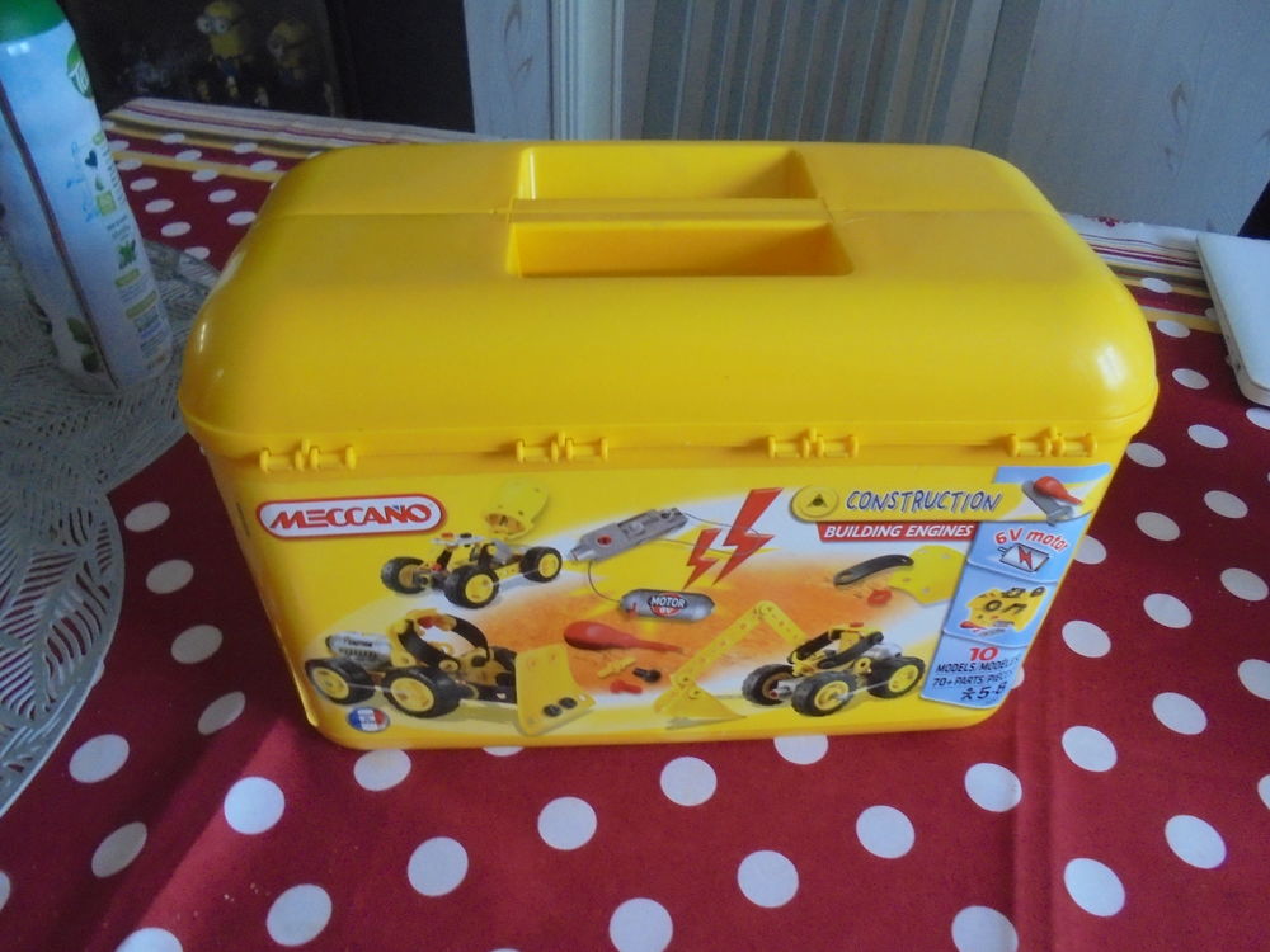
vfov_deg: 53.1
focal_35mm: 26
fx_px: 954
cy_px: 476
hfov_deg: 67.3
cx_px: 635
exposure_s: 1/40
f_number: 3.5
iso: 500
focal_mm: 4.6
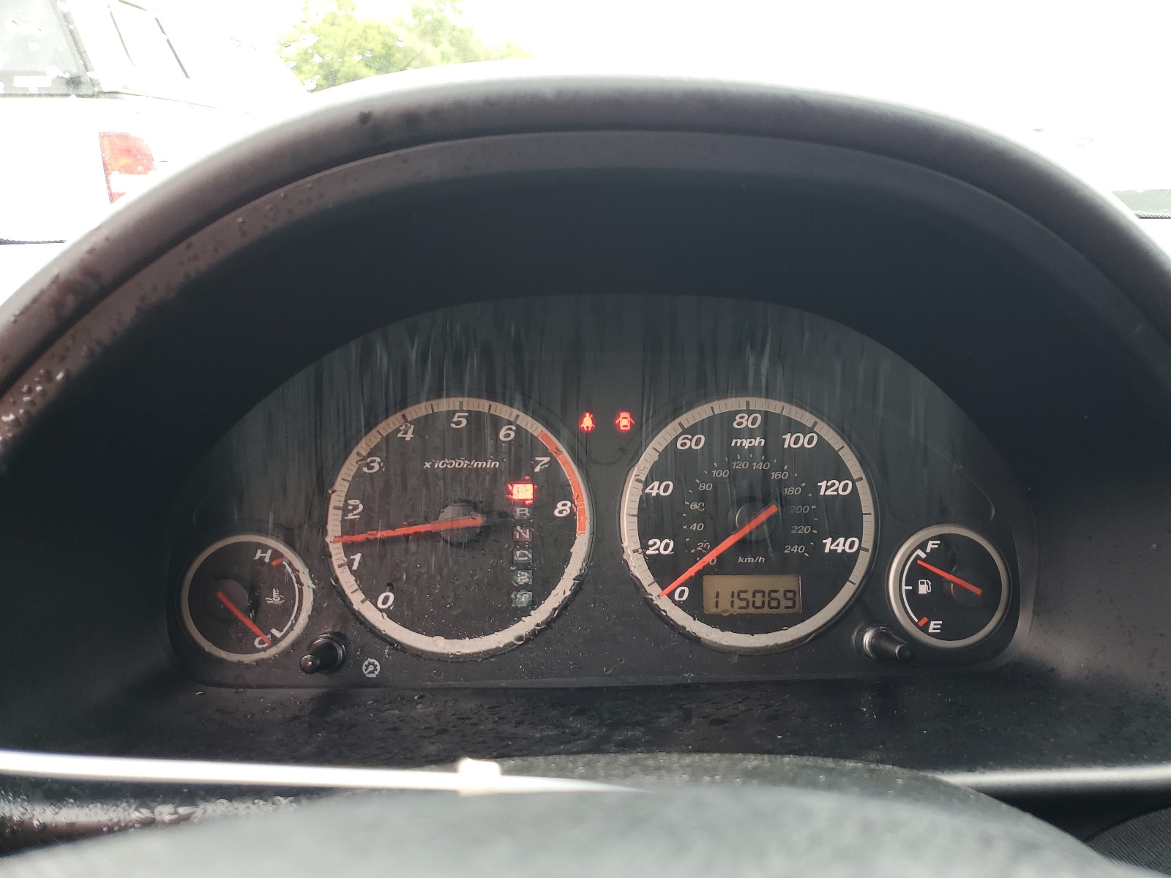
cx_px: 586
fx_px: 880
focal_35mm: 26
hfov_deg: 67.3
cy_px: 439
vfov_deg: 53.1
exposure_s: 1/60.2
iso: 52
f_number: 1.5
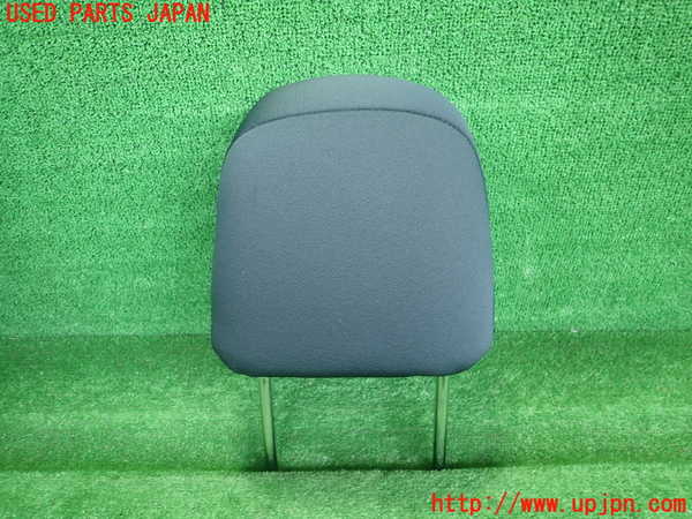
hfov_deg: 69.4
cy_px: 260
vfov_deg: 54.9
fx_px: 500
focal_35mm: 25
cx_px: 346
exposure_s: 1/60
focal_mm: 4.5
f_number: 2
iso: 200
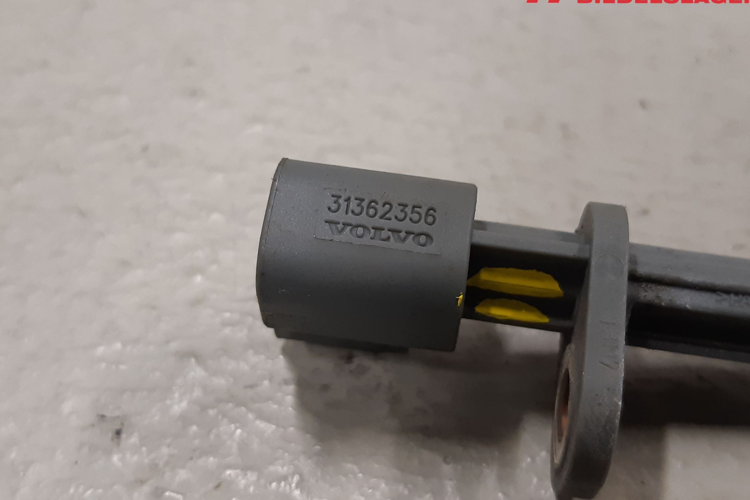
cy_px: 230
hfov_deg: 65.5
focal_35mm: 28
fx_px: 583
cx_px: 371
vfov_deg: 46.4
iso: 100
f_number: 1.7
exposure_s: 1/50
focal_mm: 3.93
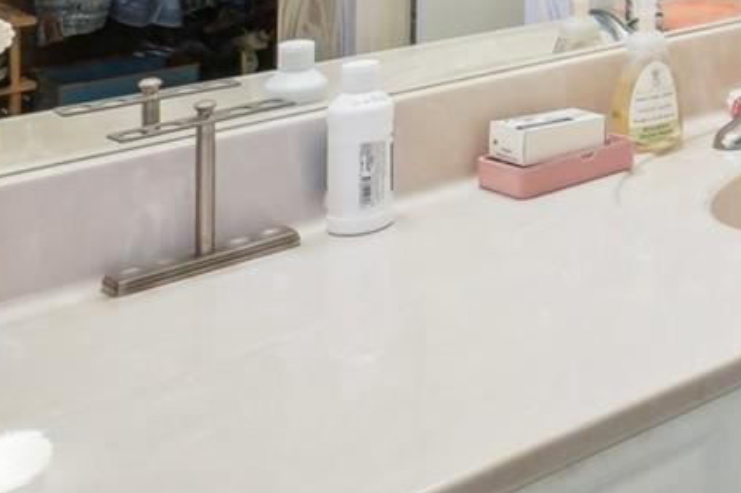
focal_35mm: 68
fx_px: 1399
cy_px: -248
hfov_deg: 23.8
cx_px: 1098
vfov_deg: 17.9
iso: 400
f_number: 8
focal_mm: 18
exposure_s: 1/20
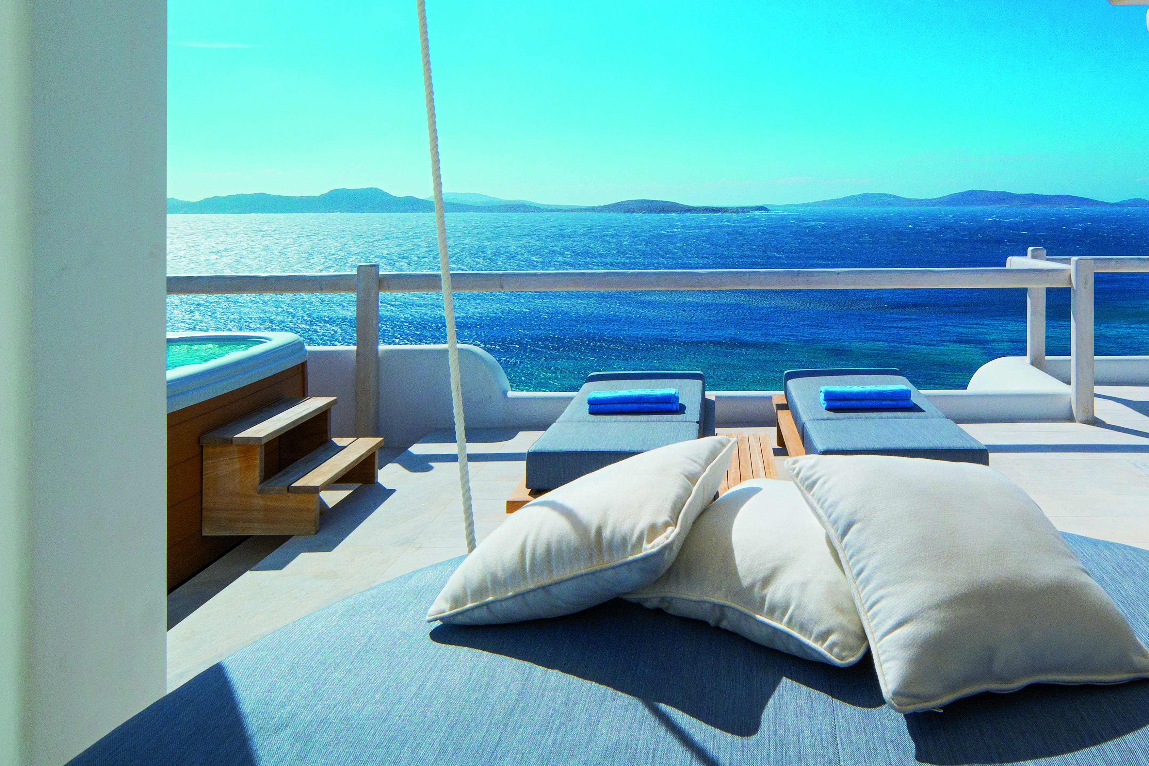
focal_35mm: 28
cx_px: 771
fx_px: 894
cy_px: 182
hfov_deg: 63.7
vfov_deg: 44.7
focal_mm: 12
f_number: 16
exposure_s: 1/320
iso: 200
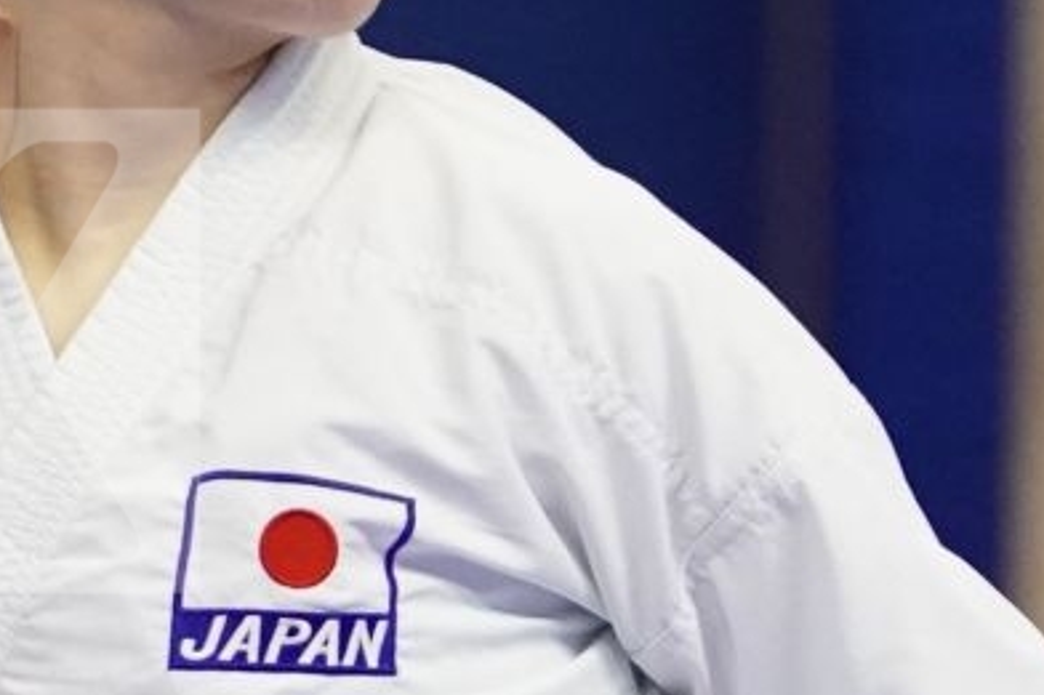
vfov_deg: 1.6
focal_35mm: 859
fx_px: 24899
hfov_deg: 2.4
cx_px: 855
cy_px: 351
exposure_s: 1/1000
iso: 5000
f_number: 2.8
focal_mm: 125
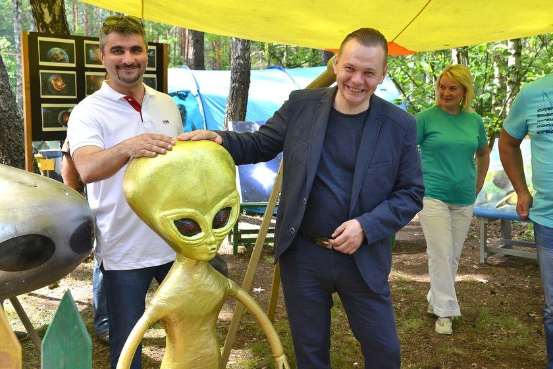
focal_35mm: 44
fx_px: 676
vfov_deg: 30.5
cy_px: 184
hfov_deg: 44.5
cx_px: 276
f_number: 8
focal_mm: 44
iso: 500
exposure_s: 1/200
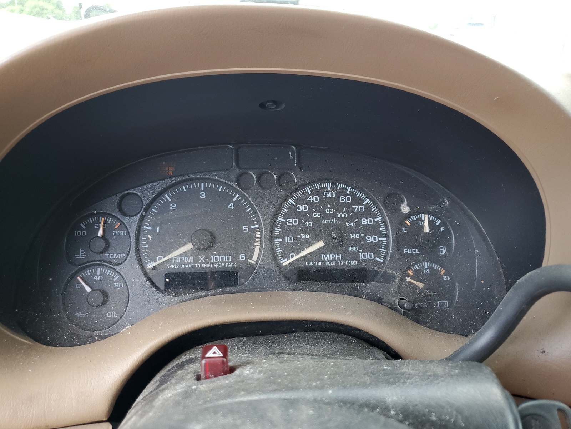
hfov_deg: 67.3
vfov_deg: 53.1
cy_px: 214
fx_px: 429
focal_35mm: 26
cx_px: 286
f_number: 1.5
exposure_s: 1/120
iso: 71
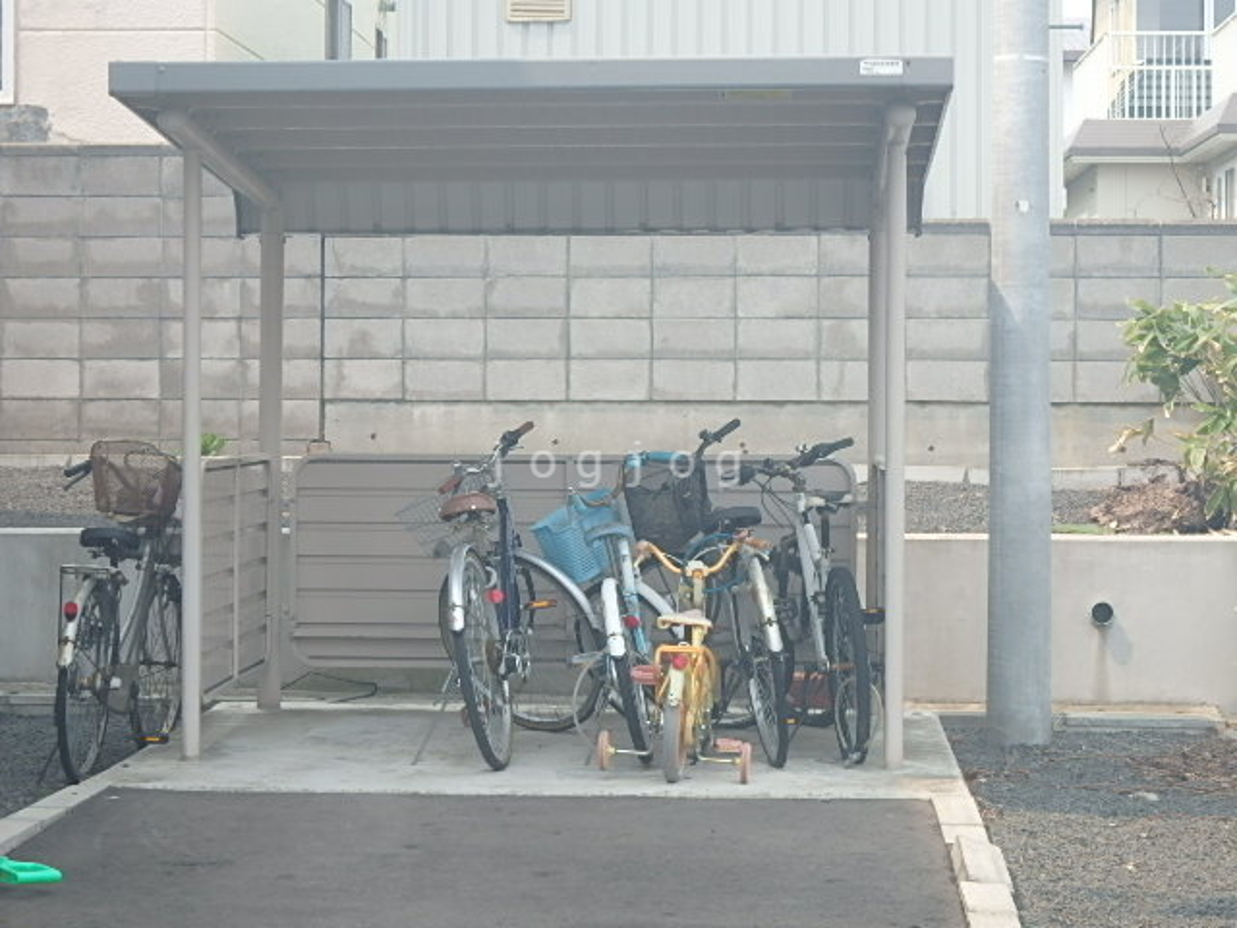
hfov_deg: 23.8
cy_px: 464
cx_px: 618
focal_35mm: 82
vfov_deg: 18.0
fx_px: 2930
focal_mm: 14.6
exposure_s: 1/200
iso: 125
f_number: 5.3
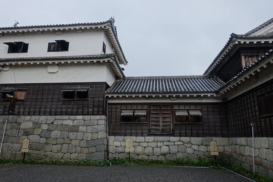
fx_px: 182
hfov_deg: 73.8
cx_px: 136
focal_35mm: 24
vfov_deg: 53.1
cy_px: 91
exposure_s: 1/125
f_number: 4
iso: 125
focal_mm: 8.8
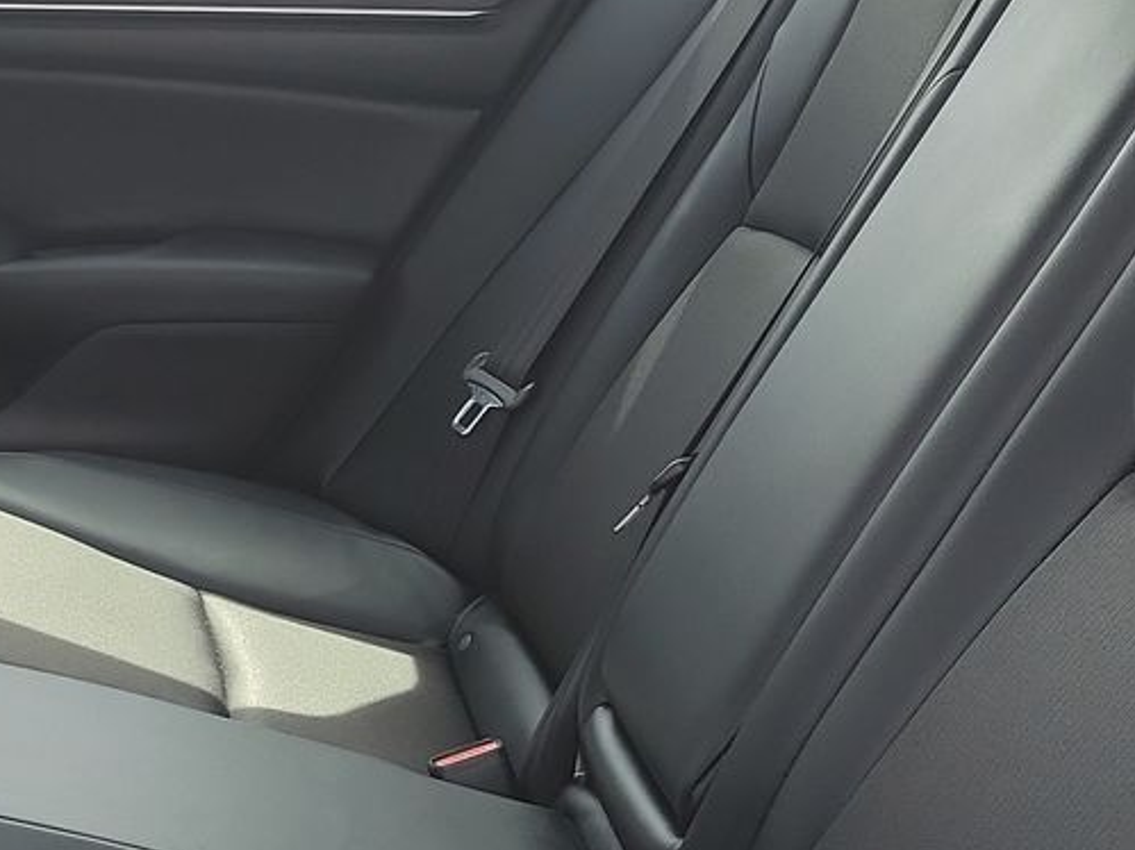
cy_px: 686
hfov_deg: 24.2
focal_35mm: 77
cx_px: 9
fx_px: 2524
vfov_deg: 18.9
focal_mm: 6.7
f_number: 1.8
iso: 50
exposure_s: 1/122
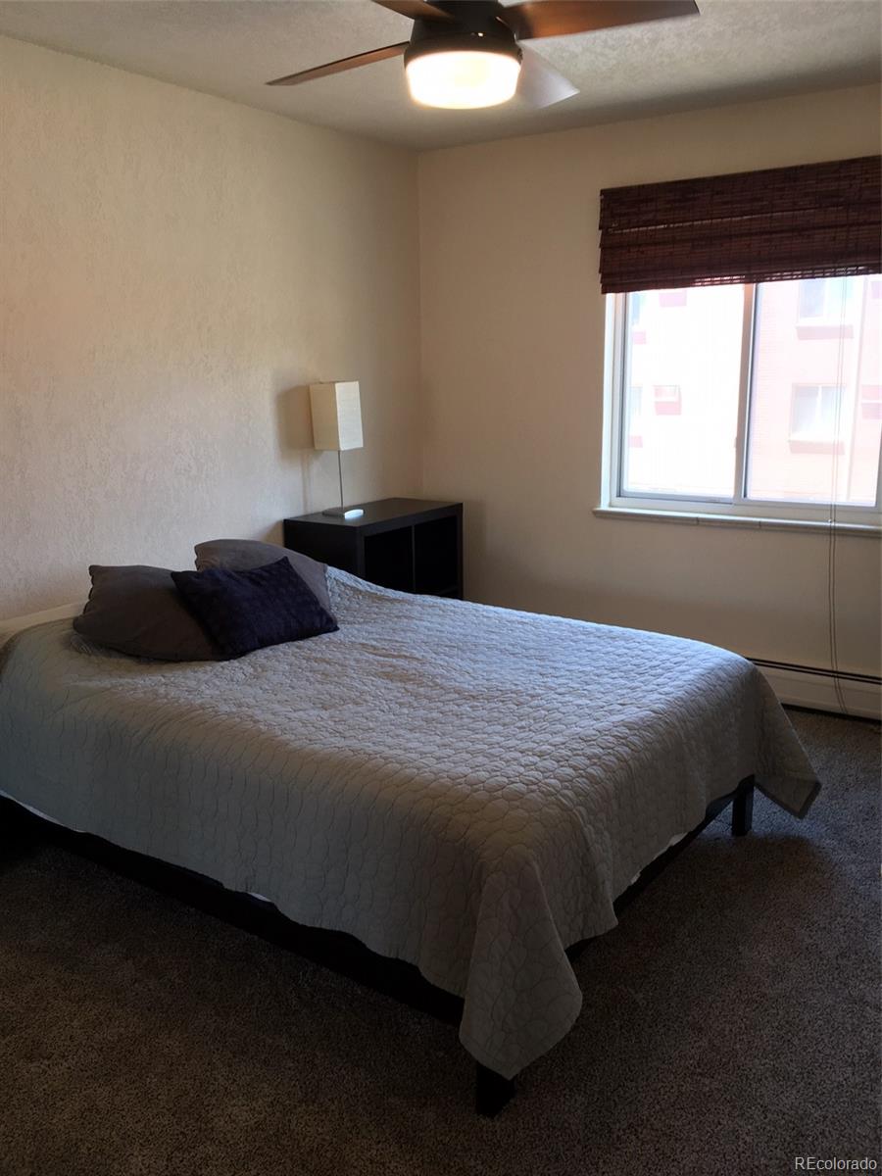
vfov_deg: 61.7
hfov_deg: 48.2
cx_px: 441
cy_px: 588
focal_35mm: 29
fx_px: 985
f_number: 2.2
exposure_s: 1/30
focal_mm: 4.15
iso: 40
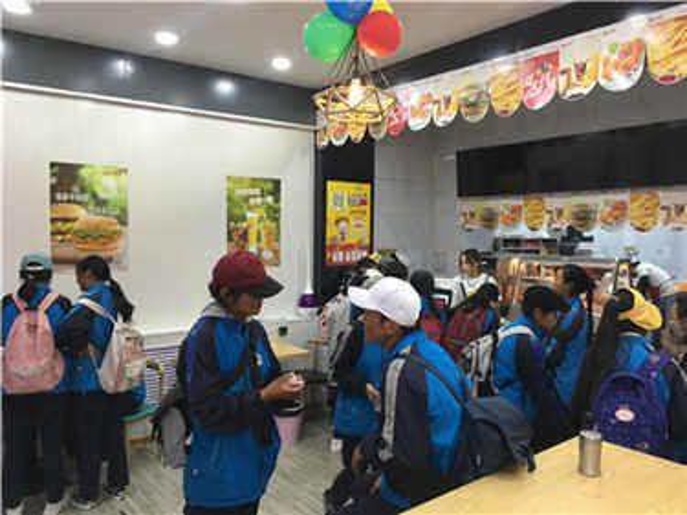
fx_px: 575
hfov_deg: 61.7
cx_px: 344
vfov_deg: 48.2
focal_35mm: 29
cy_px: 258
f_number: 2.2
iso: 125
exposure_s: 1/33
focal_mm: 4.15
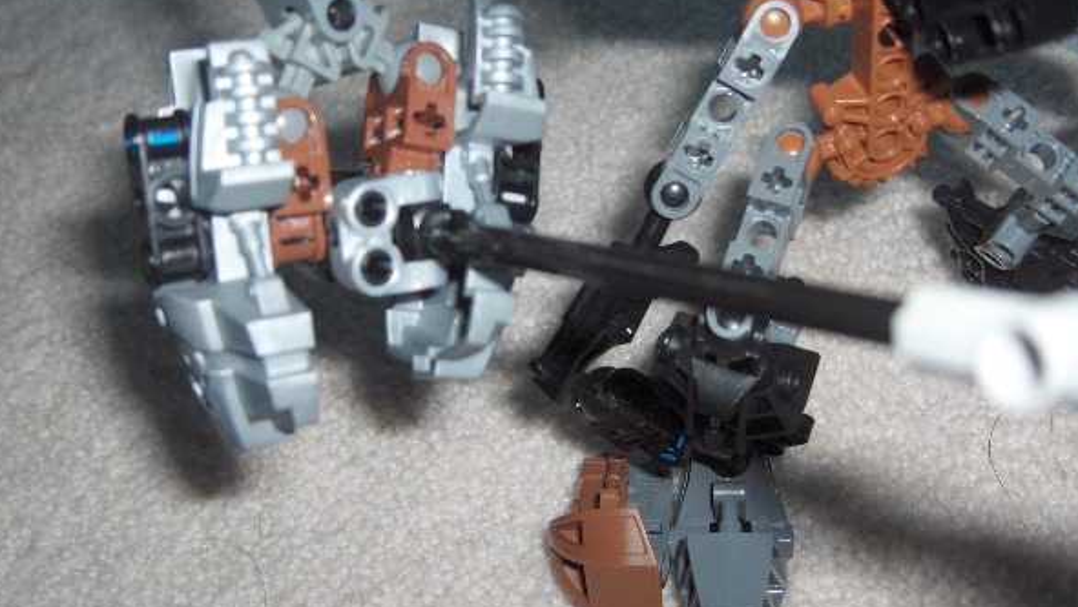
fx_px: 1315
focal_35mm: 46
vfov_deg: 26.0
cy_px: 268
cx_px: 513
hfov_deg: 44.5
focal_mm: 8
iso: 100
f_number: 2.8
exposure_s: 1/60
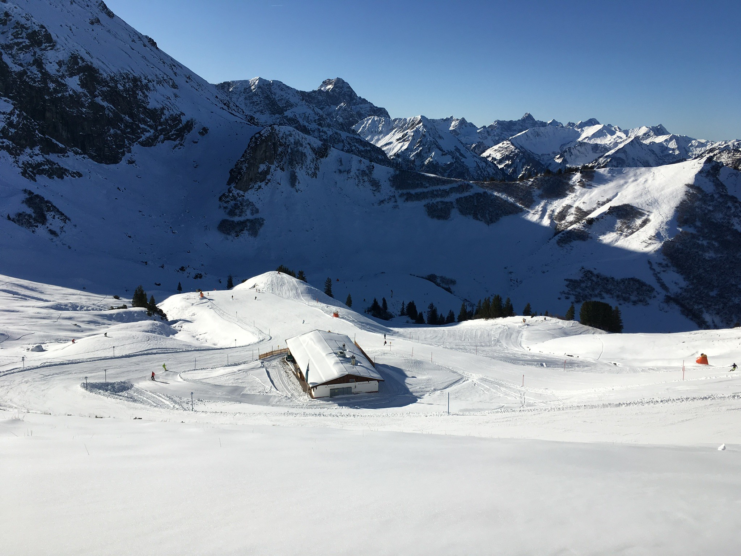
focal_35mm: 29
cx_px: 370
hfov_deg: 61.7
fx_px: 621
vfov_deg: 48.2
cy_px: 278
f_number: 2.2
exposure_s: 1/2959
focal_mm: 4.15
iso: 25
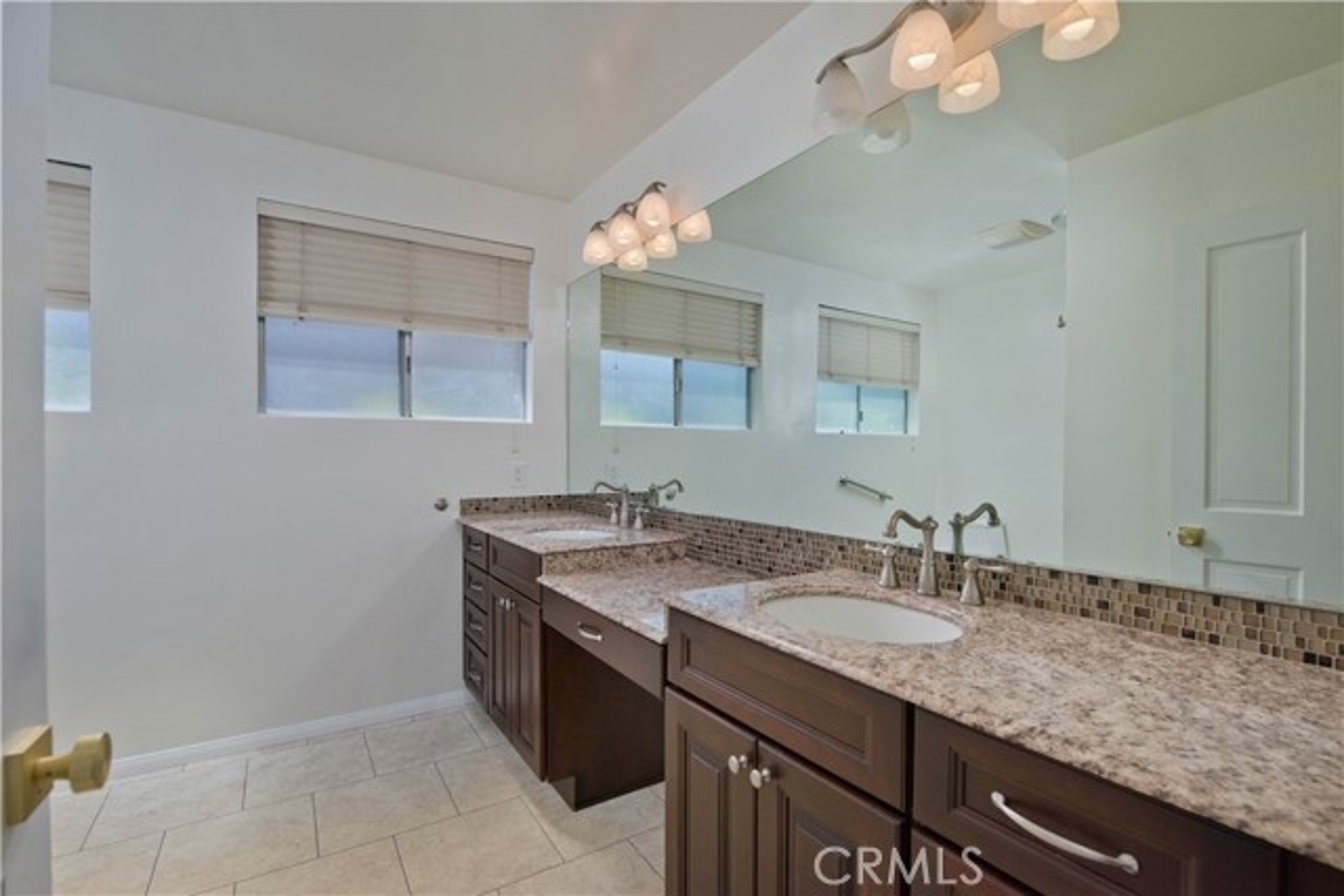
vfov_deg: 73.8
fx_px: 597
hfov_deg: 96.7
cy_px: 448
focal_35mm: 16
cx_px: 672
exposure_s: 1/2000
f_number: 6.3
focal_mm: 16
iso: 1250
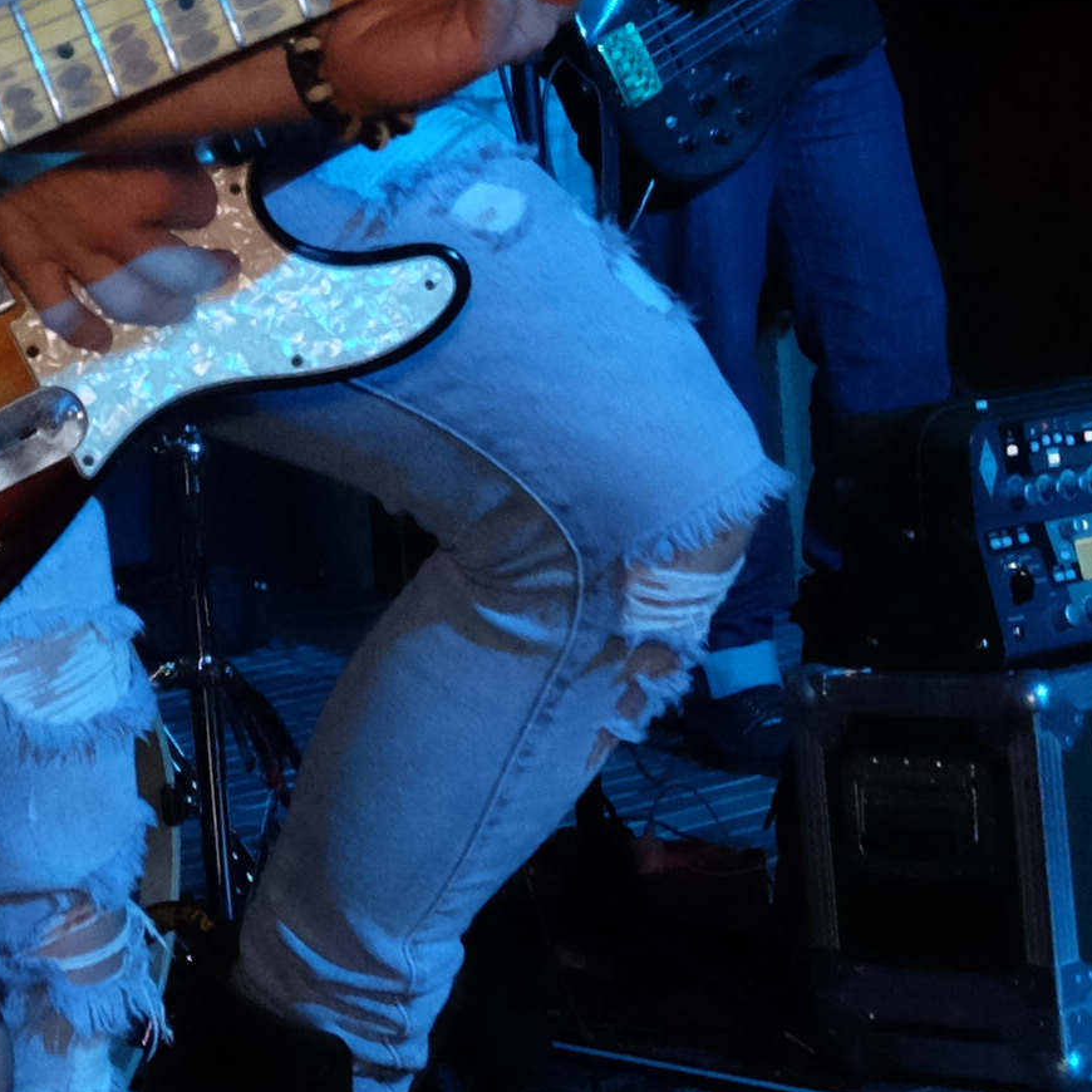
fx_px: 5461
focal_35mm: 153
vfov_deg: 11.3
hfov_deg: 11.2
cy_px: 11
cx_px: -206
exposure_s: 1/125
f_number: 5.6
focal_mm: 21.3
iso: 4000
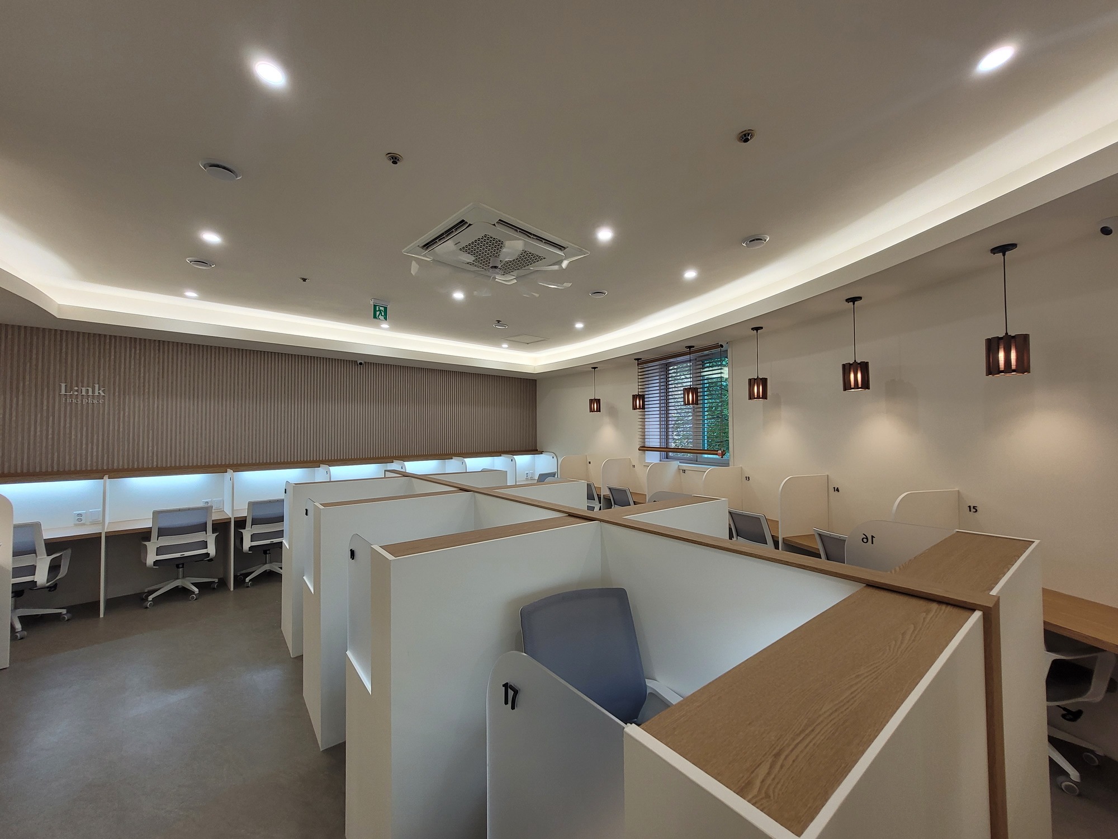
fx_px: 420
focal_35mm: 13
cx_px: 559
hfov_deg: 106.2
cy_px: 420
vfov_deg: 89.9
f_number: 2.2
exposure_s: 1/60
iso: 50
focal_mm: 1.74
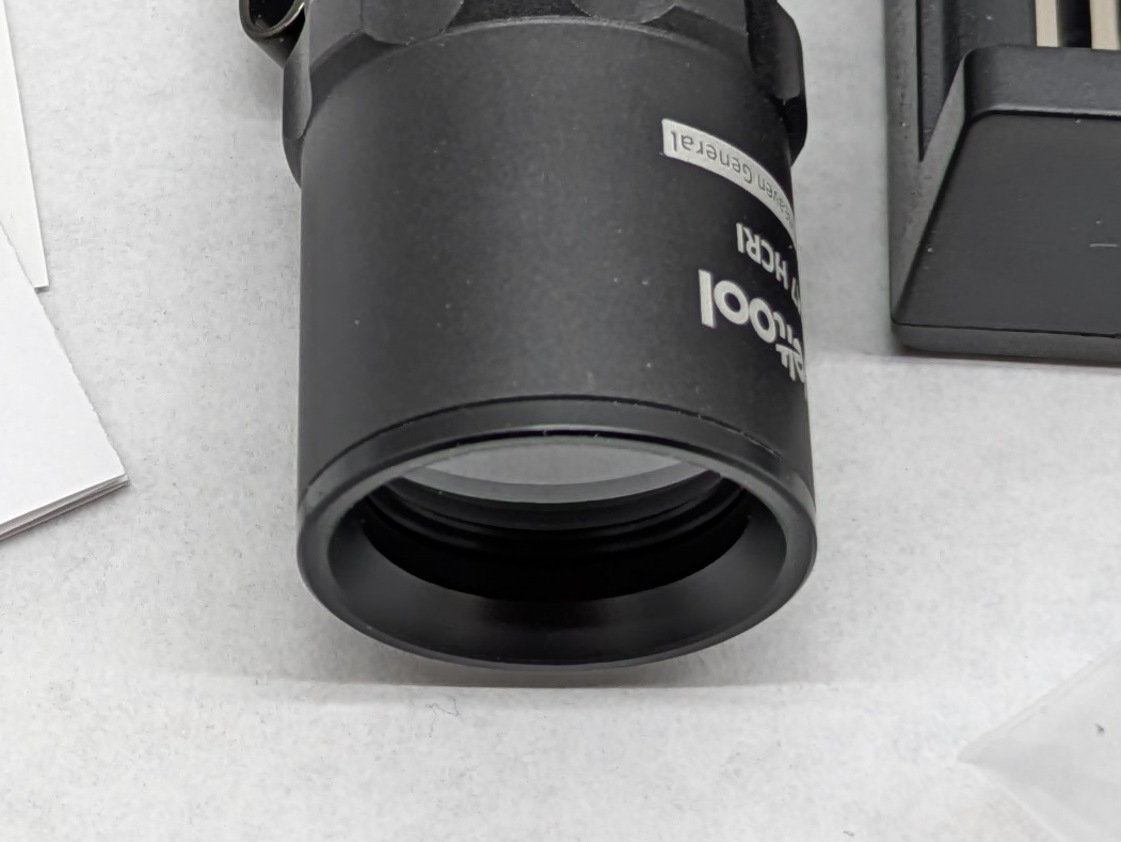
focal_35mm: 110
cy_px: 168
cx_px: 322
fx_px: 3563
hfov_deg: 17.8
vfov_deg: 13.4
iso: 94
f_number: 1.89
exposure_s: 1/120
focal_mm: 5.43
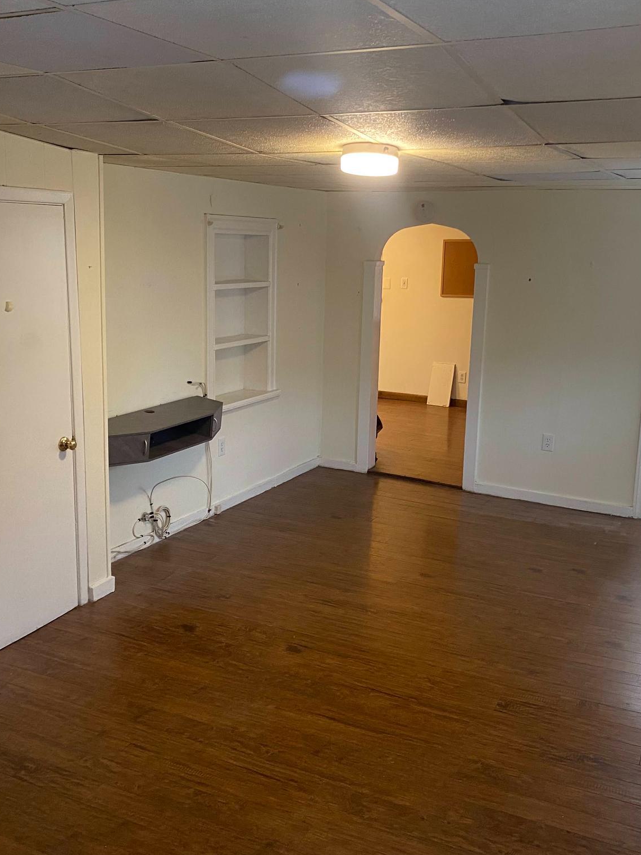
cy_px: 428
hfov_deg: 40.7
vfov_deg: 52.6
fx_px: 864
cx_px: 307
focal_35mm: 35
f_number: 1.8
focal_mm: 4.25
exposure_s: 1/60
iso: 320
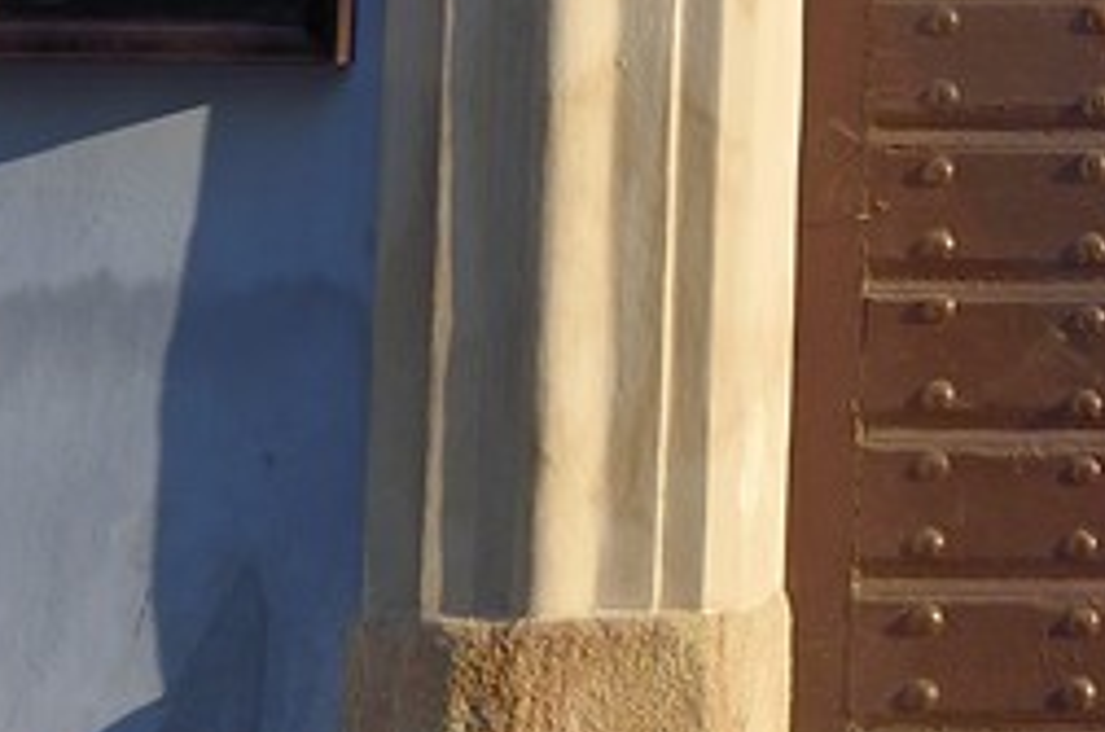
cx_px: 2548
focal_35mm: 229
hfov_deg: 8.3
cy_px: -657
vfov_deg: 5.9
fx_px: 7016
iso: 400
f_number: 9
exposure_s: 1/200
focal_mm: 36
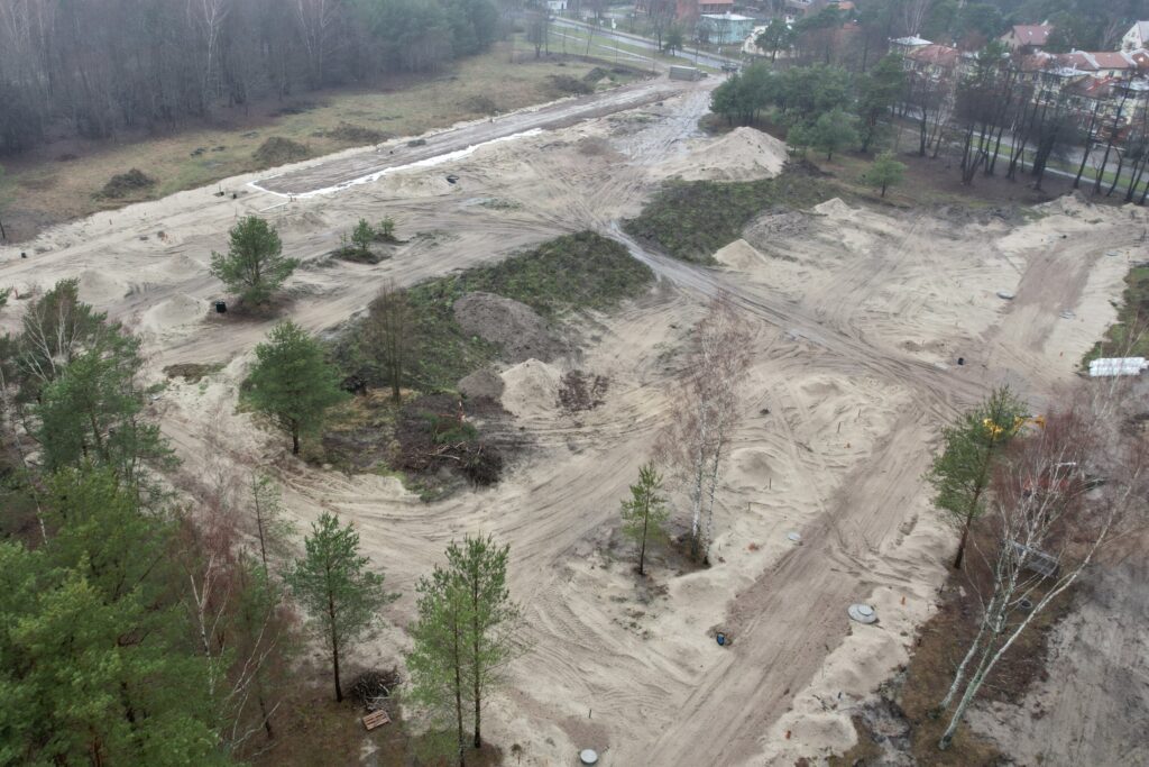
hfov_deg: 78.6
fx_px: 702
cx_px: 574
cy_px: 384
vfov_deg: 57.2
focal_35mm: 22
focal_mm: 8.38
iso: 100
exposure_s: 1/30
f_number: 2.8
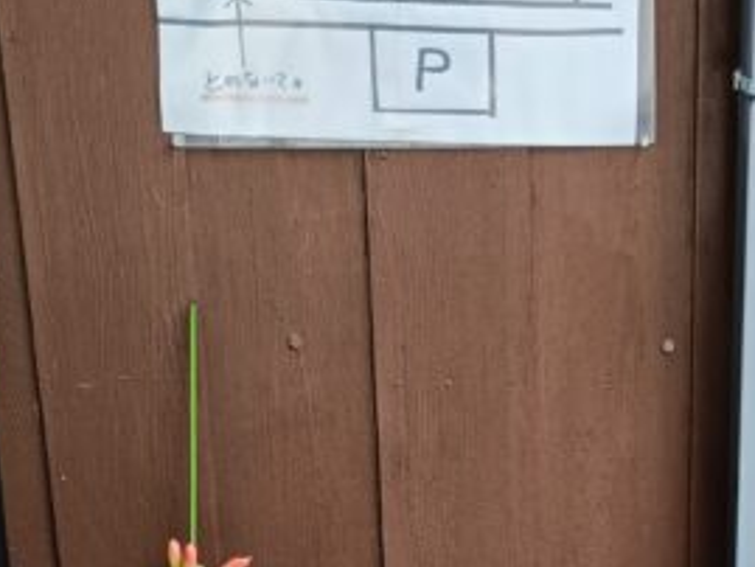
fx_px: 2073
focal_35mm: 95
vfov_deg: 15.0
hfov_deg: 20.0
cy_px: 705
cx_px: 769
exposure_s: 1/120
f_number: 1.7
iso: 80
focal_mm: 4.7
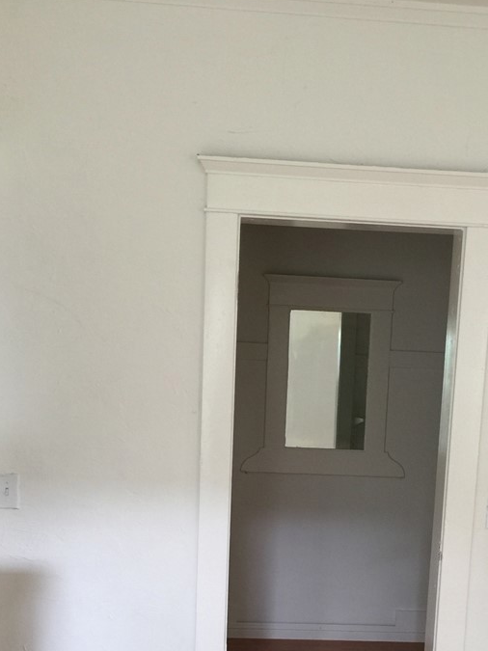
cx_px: 303
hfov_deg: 32.7
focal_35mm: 44
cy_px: 481
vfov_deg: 41.8
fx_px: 827
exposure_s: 1/15
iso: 40
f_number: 2.2
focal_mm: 4.15
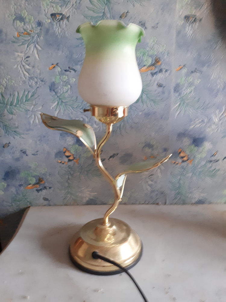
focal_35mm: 27
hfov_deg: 51.4
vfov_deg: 65.3
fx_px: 235
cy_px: 151
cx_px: 113
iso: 400
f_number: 1.9
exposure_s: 1/17
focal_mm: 3.6
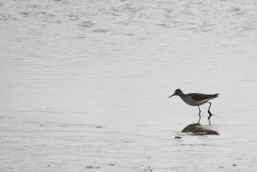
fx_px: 3238
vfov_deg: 3.0
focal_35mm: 453
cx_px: 129
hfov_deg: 4.5
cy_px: 86
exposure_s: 1/800
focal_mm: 300
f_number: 5.6
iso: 200
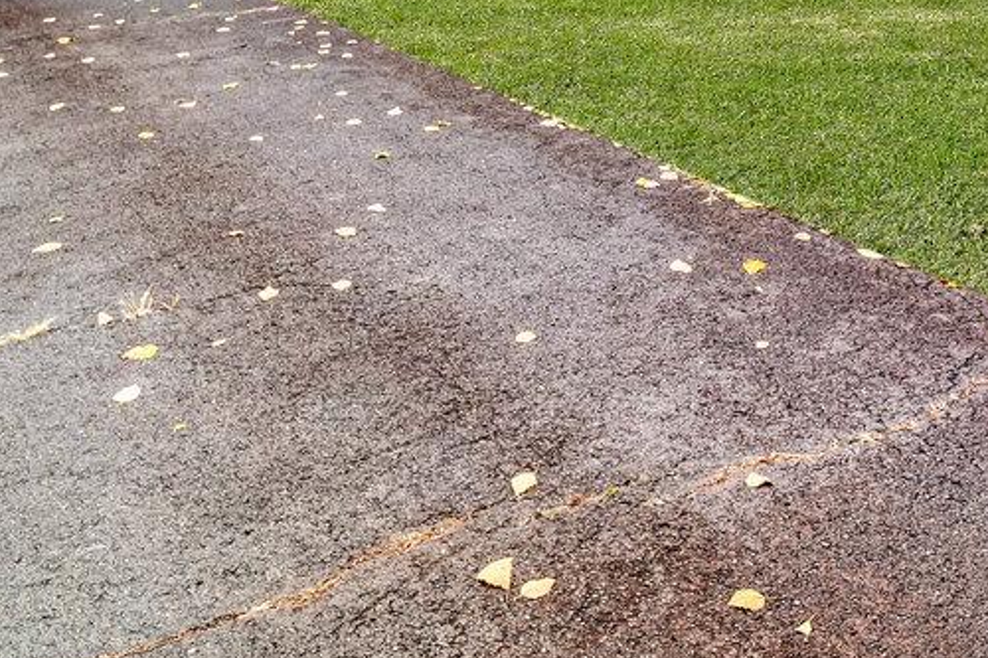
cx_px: 686
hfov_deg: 46.4
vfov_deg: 28.6
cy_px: -118
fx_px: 1125
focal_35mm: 41
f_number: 5.6
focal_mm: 16
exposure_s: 1/640
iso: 320
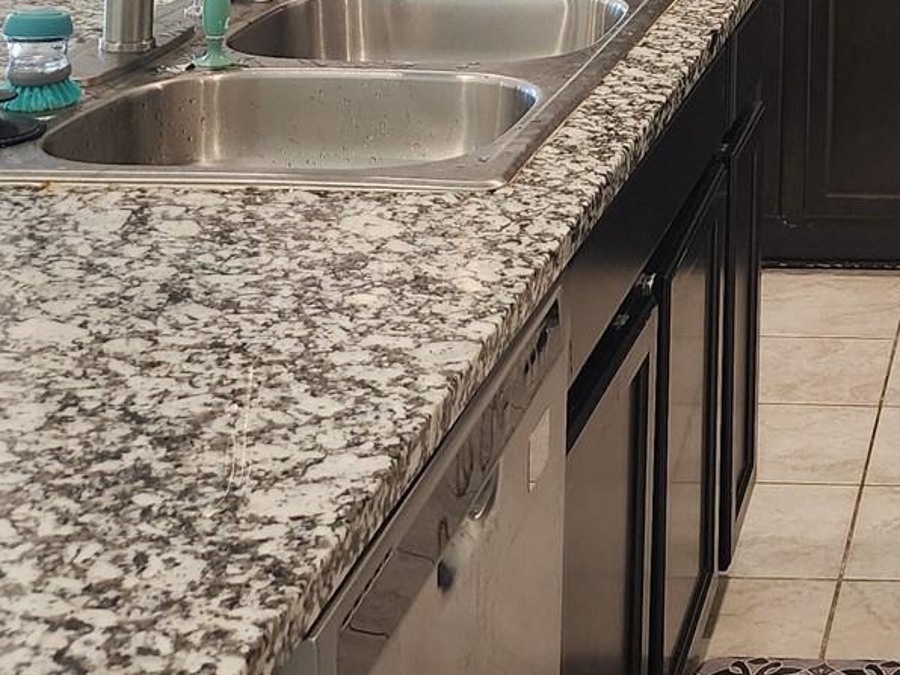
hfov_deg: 22.7
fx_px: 2054
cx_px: 1084
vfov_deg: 17.2
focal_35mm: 79
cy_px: -276
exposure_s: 1/120
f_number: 1.8
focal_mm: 6.4
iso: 320
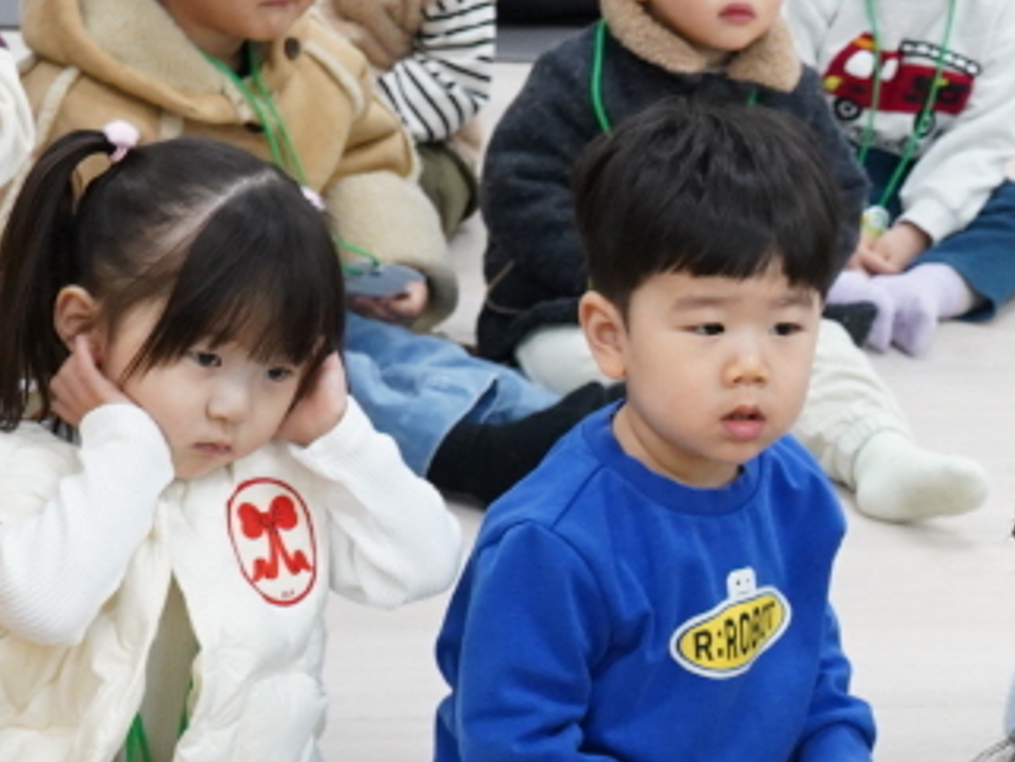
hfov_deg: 12.5
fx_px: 4429
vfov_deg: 9.7
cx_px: 1448
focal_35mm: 151
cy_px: 819
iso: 2500
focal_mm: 42
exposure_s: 1/50
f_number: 7.1
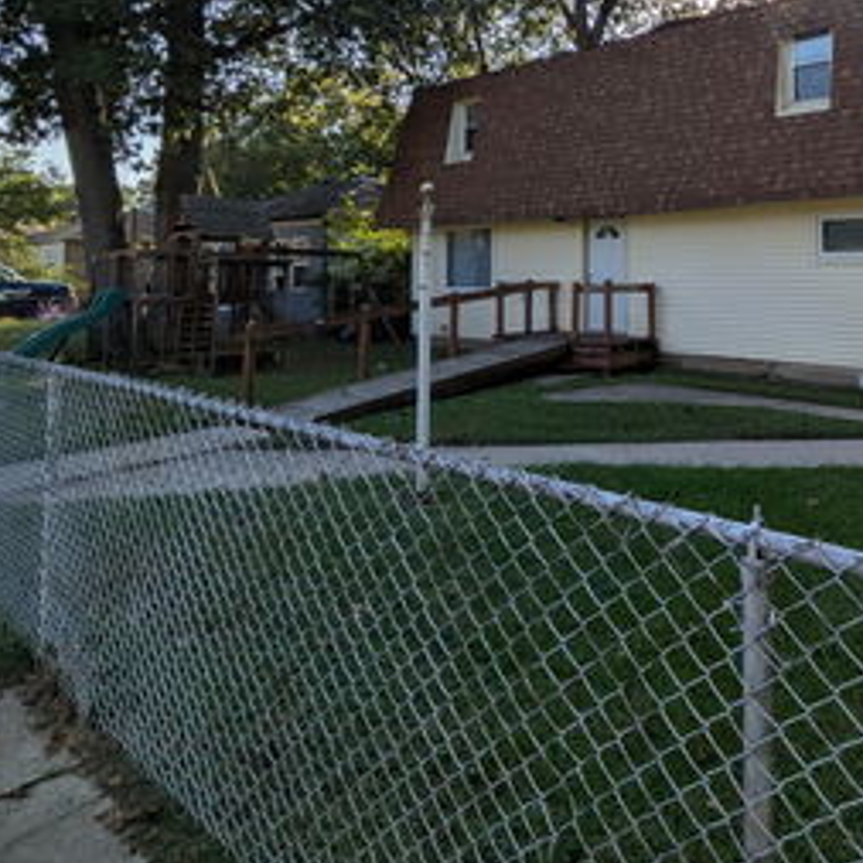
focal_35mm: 25
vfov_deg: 60.3
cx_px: 600
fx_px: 705
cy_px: 242
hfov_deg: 60.8
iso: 49
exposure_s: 1/1631
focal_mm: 1.83
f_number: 2.2
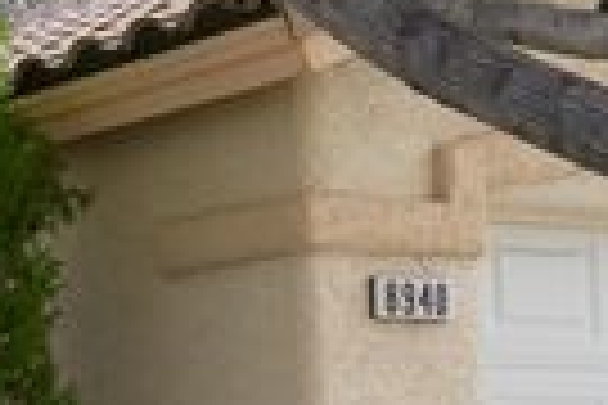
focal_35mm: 148
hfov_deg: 12.7
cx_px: -450
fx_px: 2499
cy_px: 394
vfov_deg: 9.2
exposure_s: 1/8
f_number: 29
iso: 100
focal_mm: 40
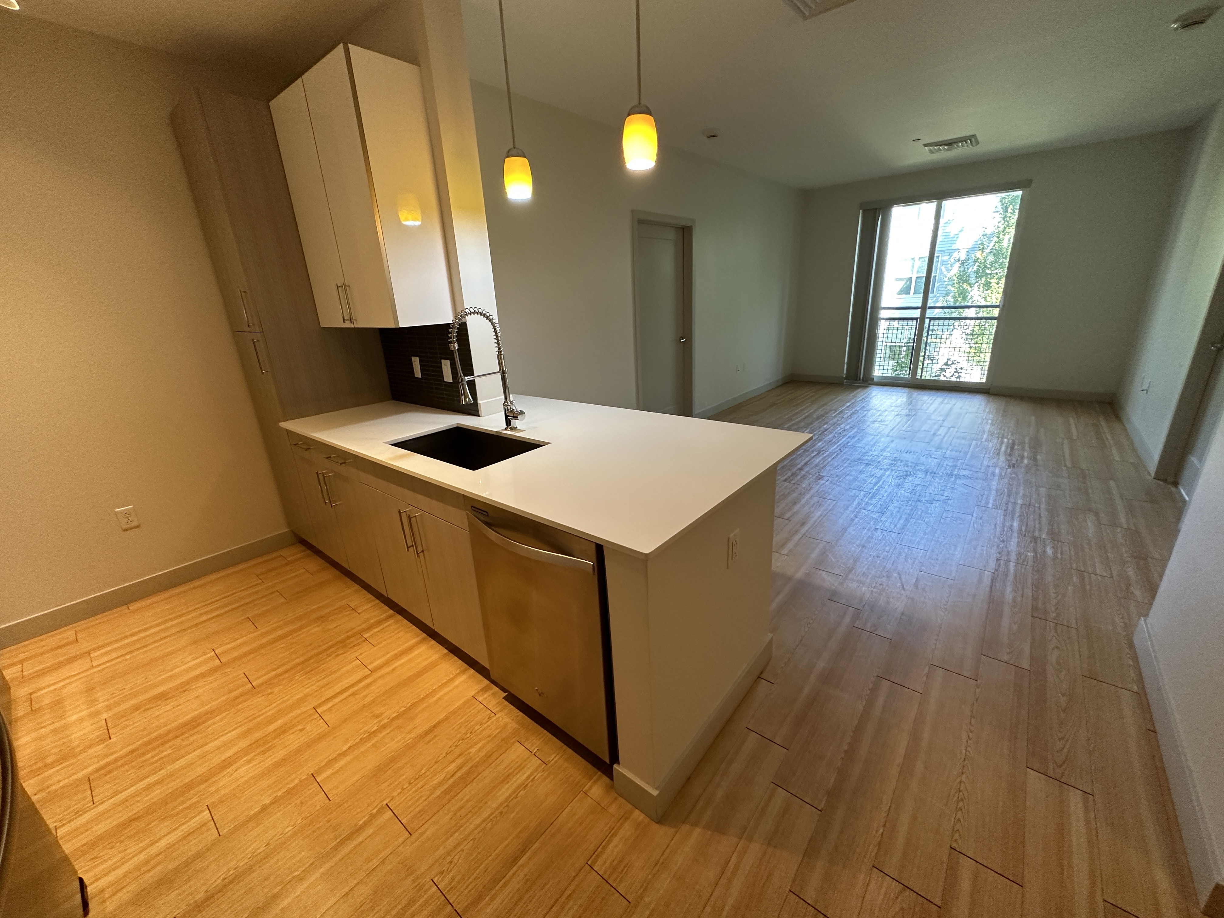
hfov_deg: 102.1
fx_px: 495
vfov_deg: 85.7
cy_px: 459
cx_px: 612
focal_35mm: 14
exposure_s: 1/120
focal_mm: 2.22
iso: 250
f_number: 2.2
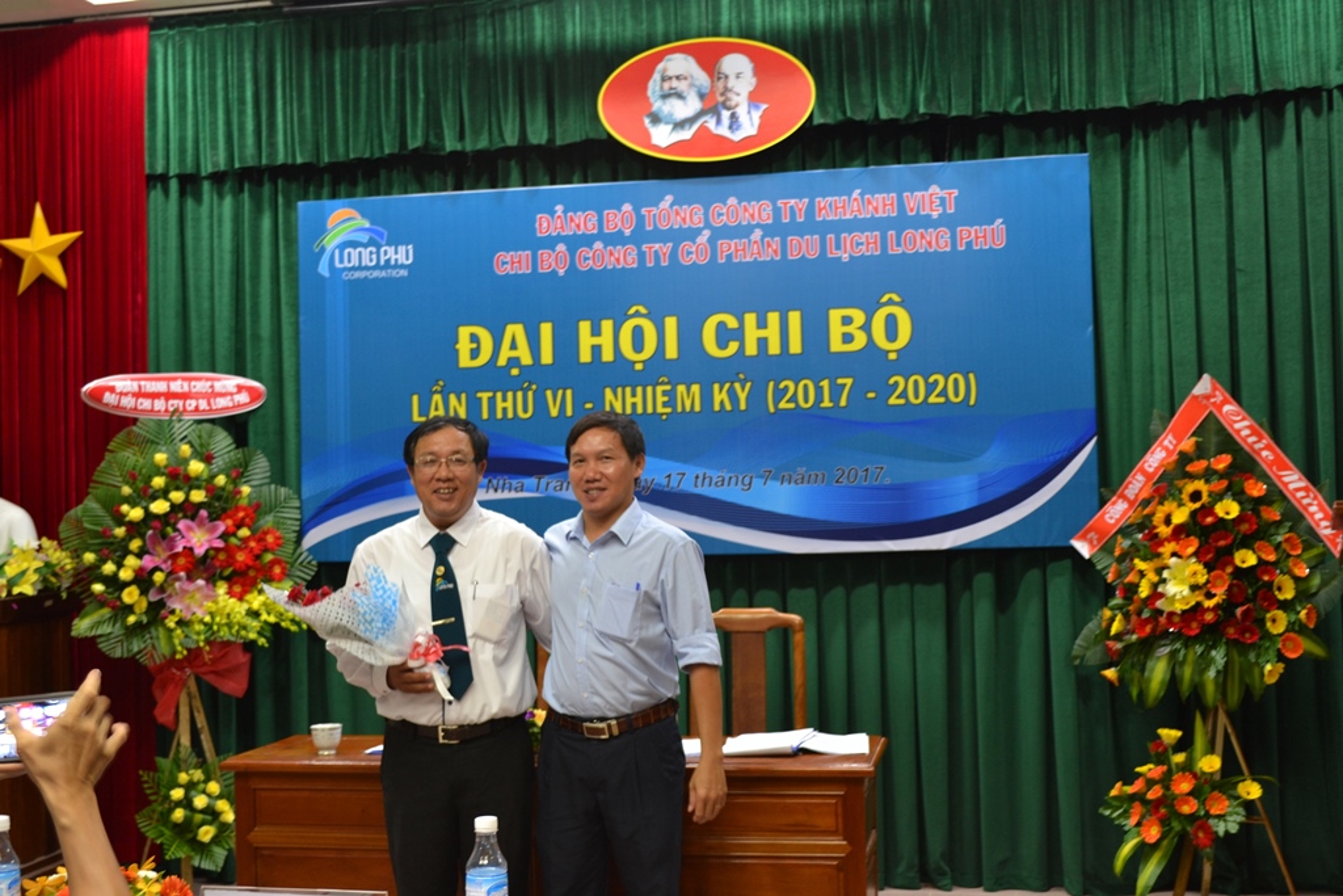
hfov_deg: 43.6
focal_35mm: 45
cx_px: 672
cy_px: 448
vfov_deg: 29.9
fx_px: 1679
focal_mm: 30
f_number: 4.5
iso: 400
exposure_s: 1/5
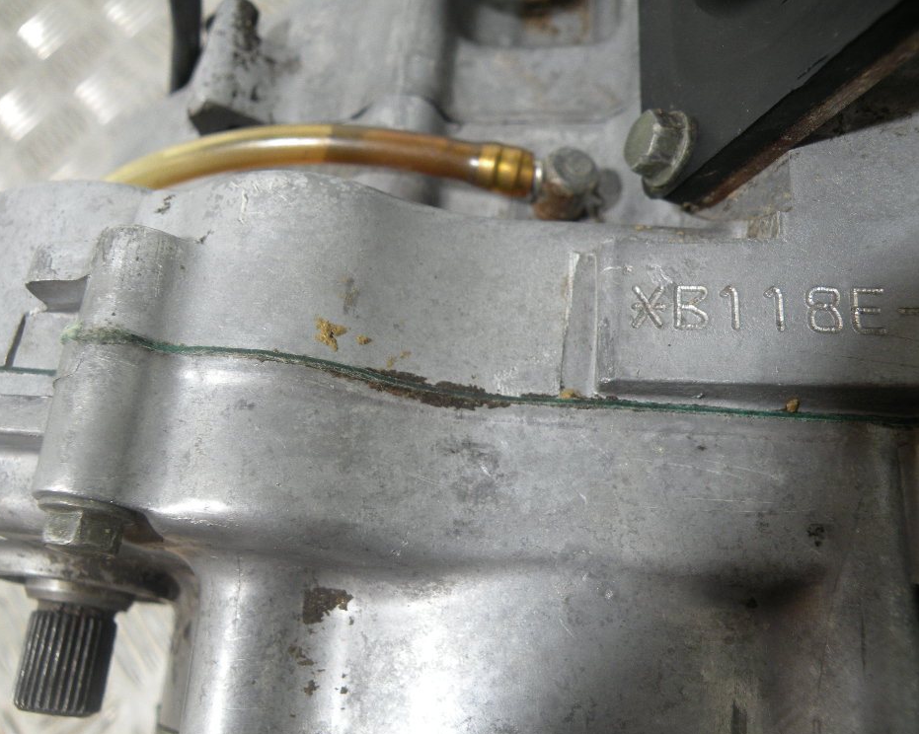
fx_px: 788
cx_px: 416
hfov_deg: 60.4
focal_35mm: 29
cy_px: 377
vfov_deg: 49.9
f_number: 2.8
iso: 105
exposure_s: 1/60
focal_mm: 4.7
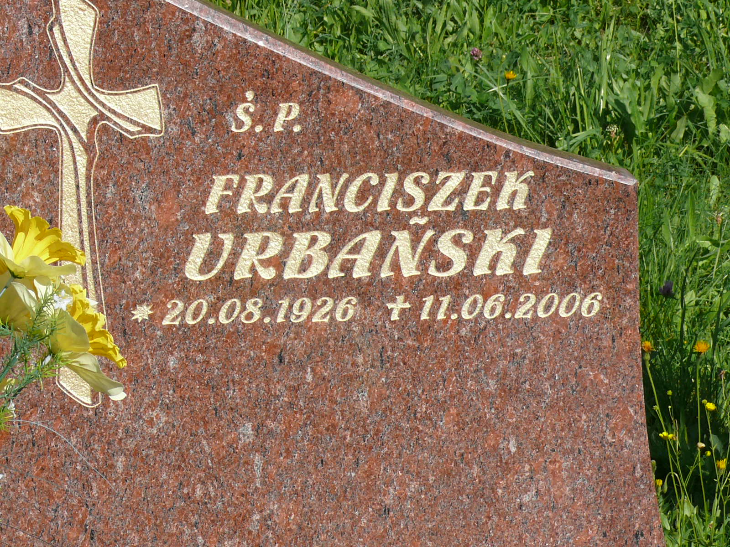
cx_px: 365
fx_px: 3184
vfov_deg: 9.8
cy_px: 274
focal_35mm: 151
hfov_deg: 13.1
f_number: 6.3
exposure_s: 1/500
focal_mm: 17.9
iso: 100
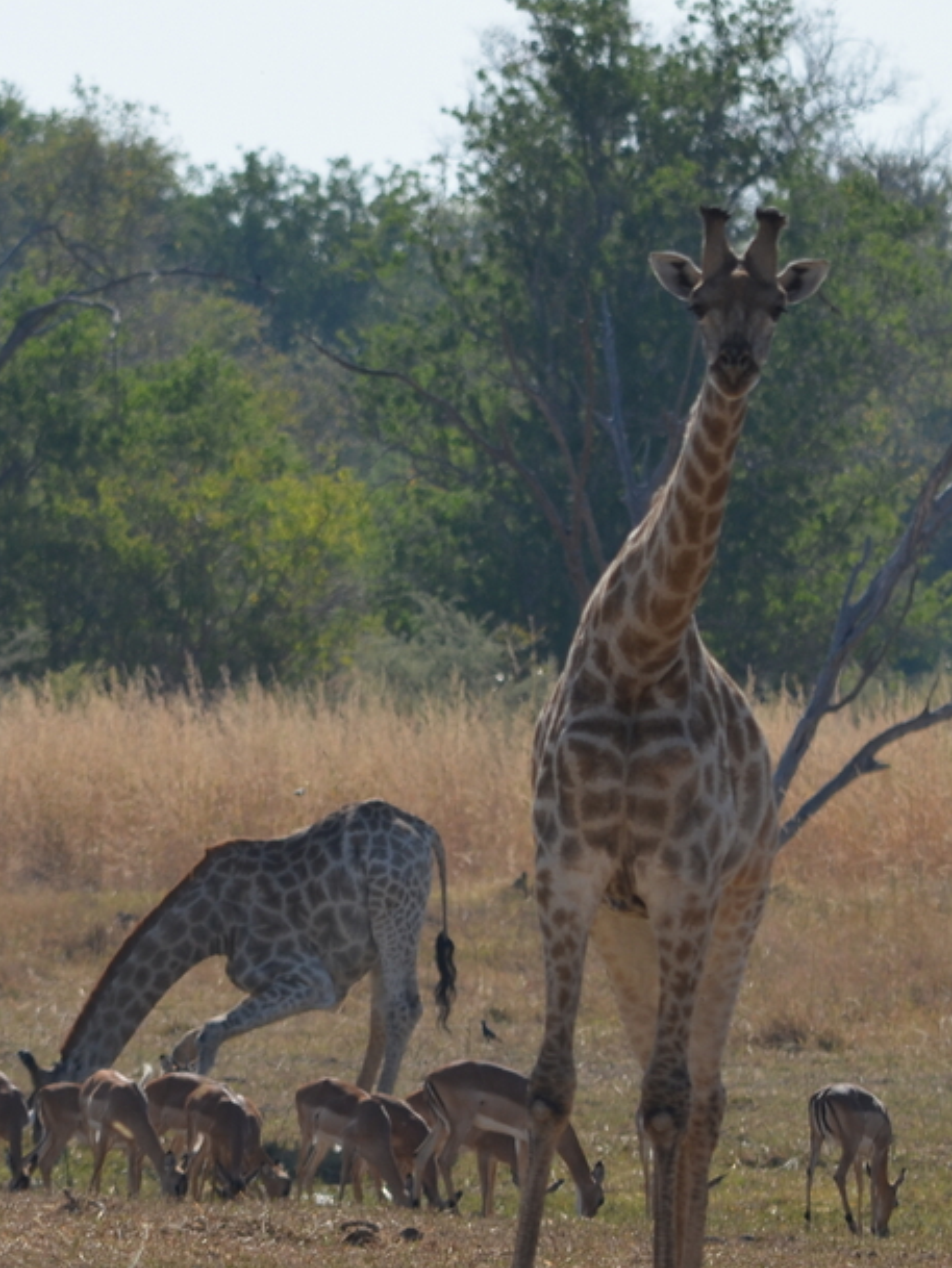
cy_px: 727
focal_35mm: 908
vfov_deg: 2.2
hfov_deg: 1.6
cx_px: 431
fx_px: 33284
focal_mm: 300
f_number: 7.1
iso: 200
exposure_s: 1/800
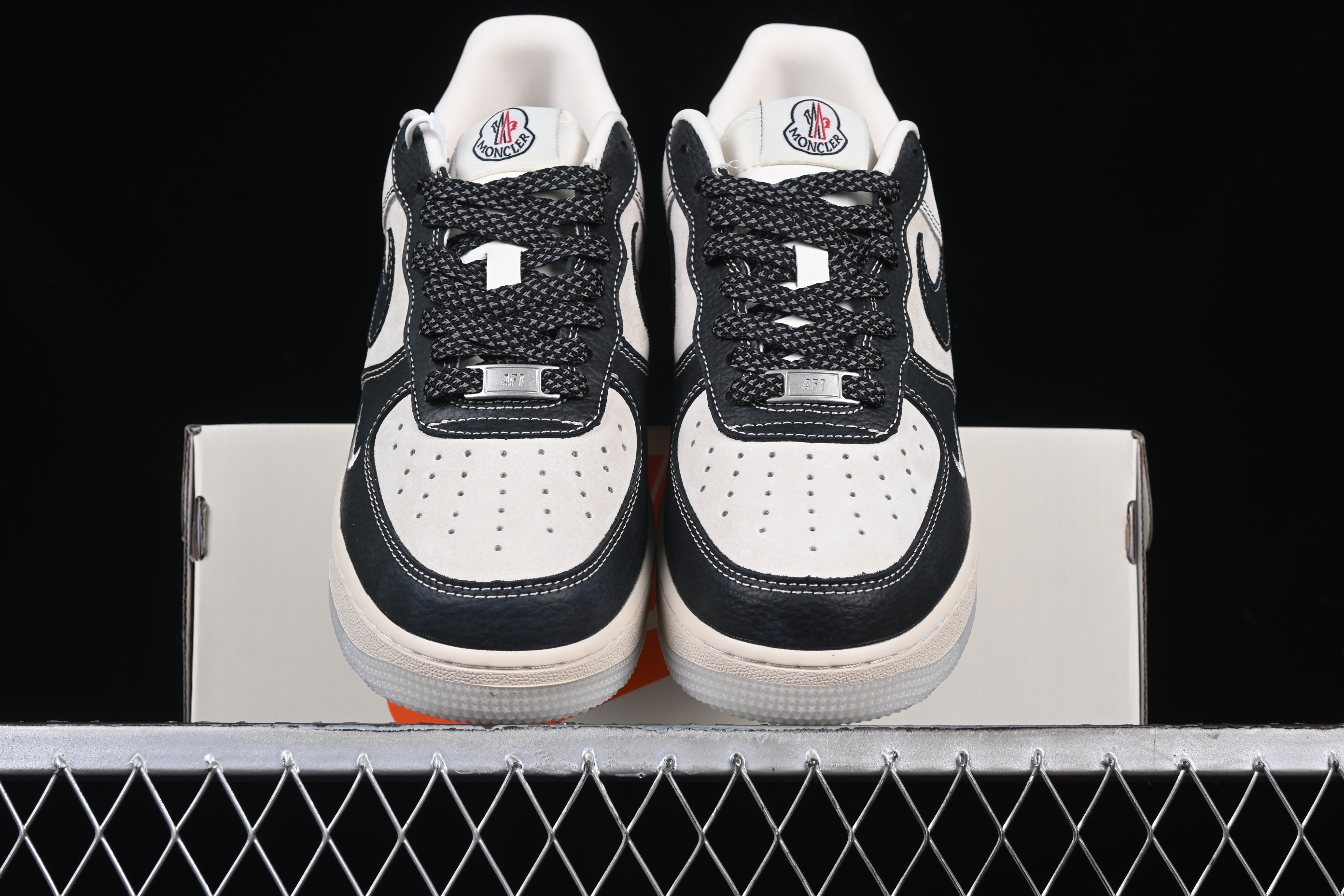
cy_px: 448
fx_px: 2800
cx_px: 672
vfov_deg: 18.2
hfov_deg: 27.0
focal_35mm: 75
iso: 160
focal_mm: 50
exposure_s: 1/80
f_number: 8
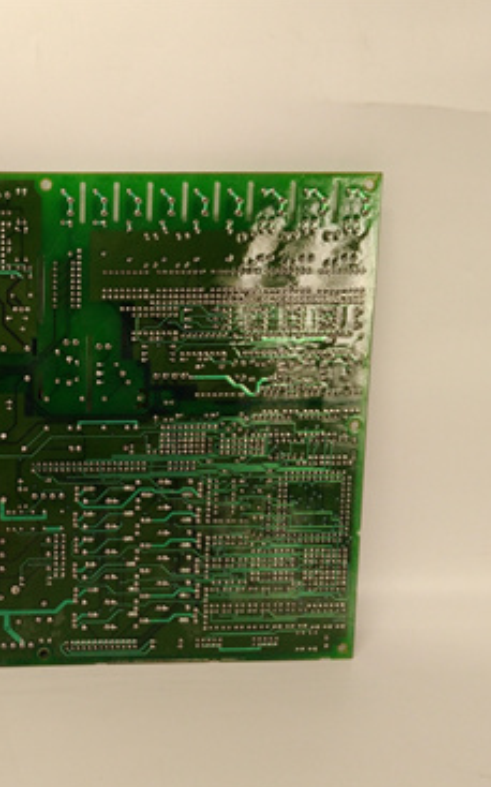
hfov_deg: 30.8
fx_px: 836
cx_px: 21
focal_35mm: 39
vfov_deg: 50.4
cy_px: 396
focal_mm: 3.79
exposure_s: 1/33
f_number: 2
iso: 162
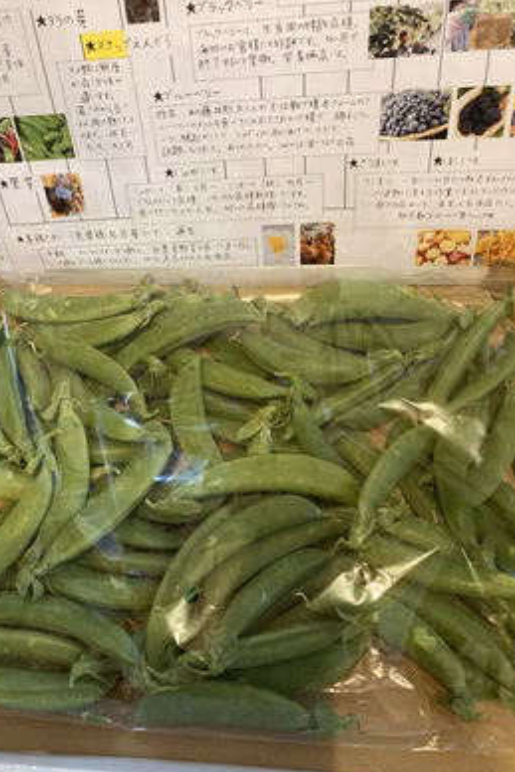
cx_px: 223
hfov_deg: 43.5
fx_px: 643
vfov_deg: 61.9
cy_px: 396
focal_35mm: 30
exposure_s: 1/33
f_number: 1.8
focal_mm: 3.99
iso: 320
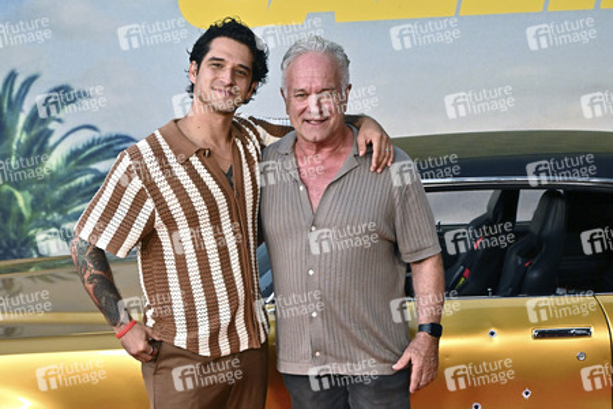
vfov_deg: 29.9
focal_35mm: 45
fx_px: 766
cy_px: 204
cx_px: 306
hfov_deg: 43.6
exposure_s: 1/320
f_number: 4.5
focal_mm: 45
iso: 2500
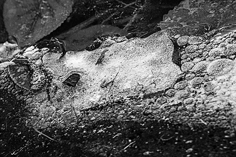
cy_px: 78
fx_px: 3145
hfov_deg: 4.3
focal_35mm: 480
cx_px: 118
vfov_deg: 2.9
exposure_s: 1/1250
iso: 4000
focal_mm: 480
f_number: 11
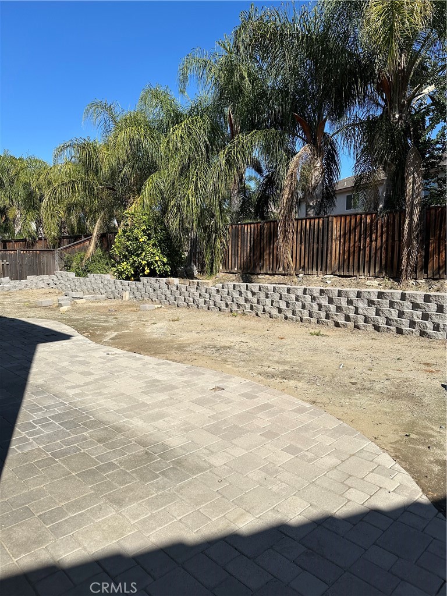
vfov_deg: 71.6
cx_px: 224
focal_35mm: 24
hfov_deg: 56.8
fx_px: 413
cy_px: 298
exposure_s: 1/5525
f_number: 1.78
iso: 80
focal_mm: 6.86
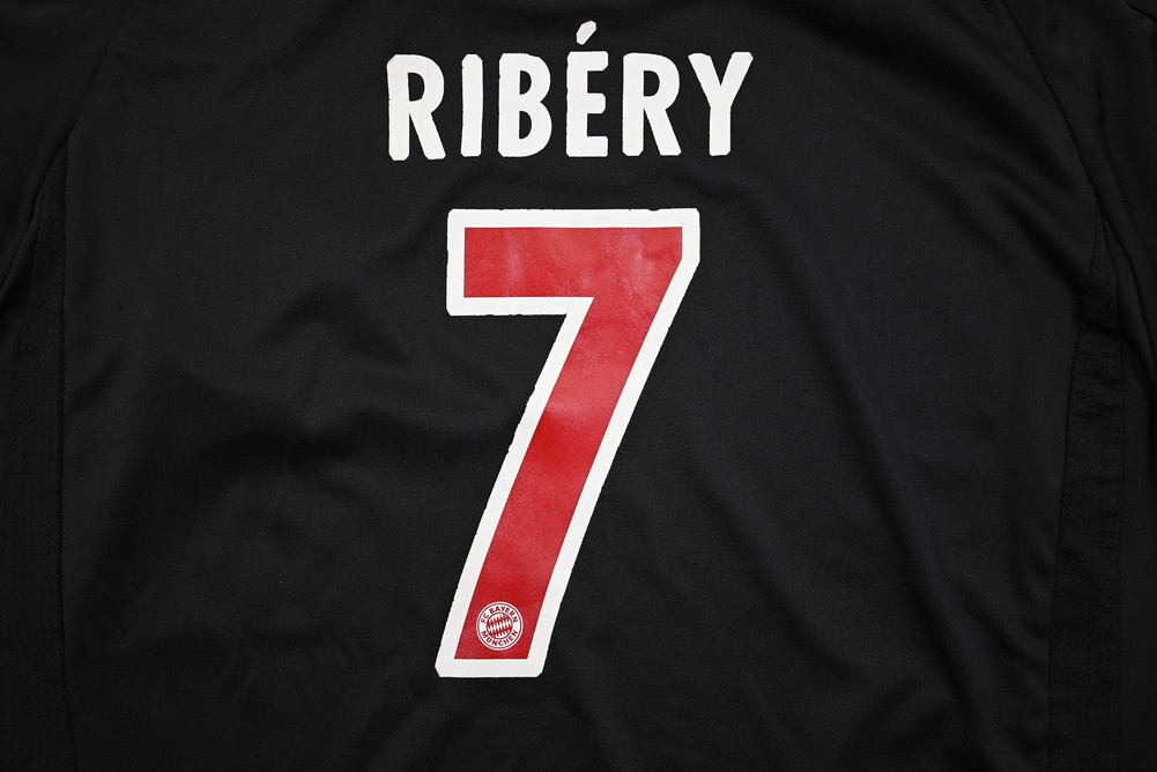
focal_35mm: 32
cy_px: 386
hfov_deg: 59.5
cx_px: 578
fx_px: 1013
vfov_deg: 41.7
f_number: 4.8
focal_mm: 31.5
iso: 200
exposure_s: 1/100
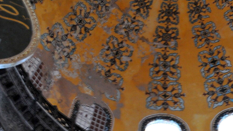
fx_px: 692
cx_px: 176
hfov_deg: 19.0
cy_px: 153
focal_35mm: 112
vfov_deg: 10.7
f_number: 5
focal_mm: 26
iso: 400
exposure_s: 1/5
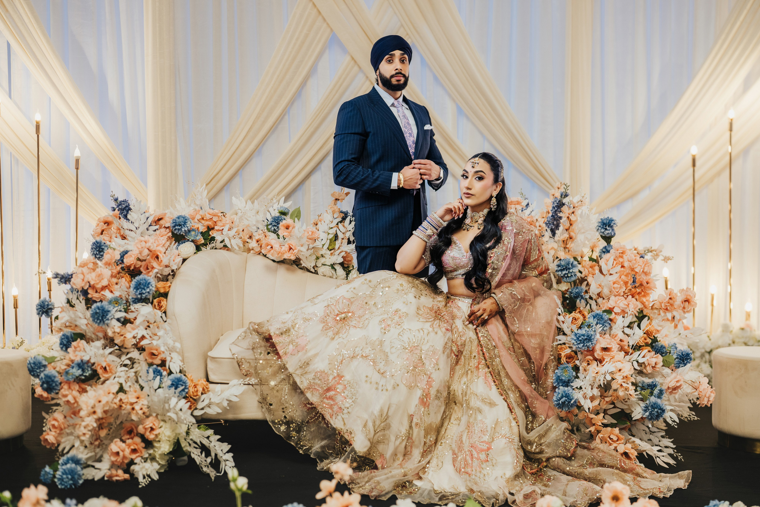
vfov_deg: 26.5
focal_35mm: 51
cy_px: 249
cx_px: 385
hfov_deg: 38.9
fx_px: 1077
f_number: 2
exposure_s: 1/250
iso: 640
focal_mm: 50
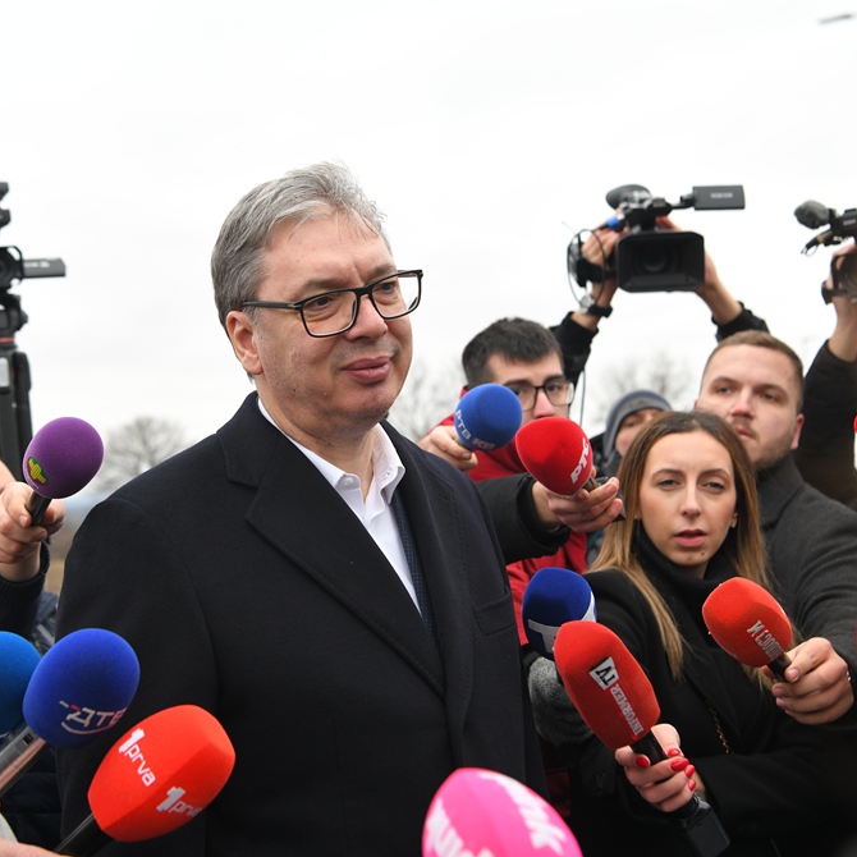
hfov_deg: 32.7
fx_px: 1457
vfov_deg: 32.8
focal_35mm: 52
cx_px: 347
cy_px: 436
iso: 1000
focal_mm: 40
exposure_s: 1/500
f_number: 4
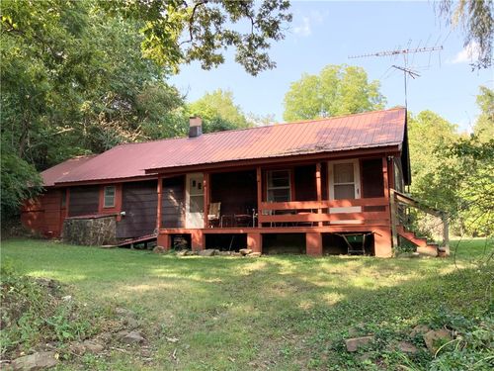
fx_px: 414
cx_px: 247
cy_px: 186
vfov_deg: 48.2
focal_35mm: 29
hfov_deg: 61.7
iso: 16
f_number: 1.8
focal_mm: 3
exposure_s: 1/367
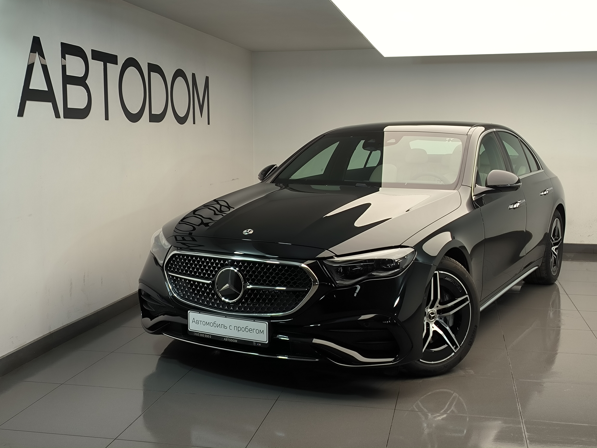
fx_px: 414
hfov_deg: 71.6
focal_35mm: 24
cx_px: 298
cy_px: 224
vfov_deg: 56.8
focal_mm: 5.24
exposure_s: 1/100
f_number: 1.7
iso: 65
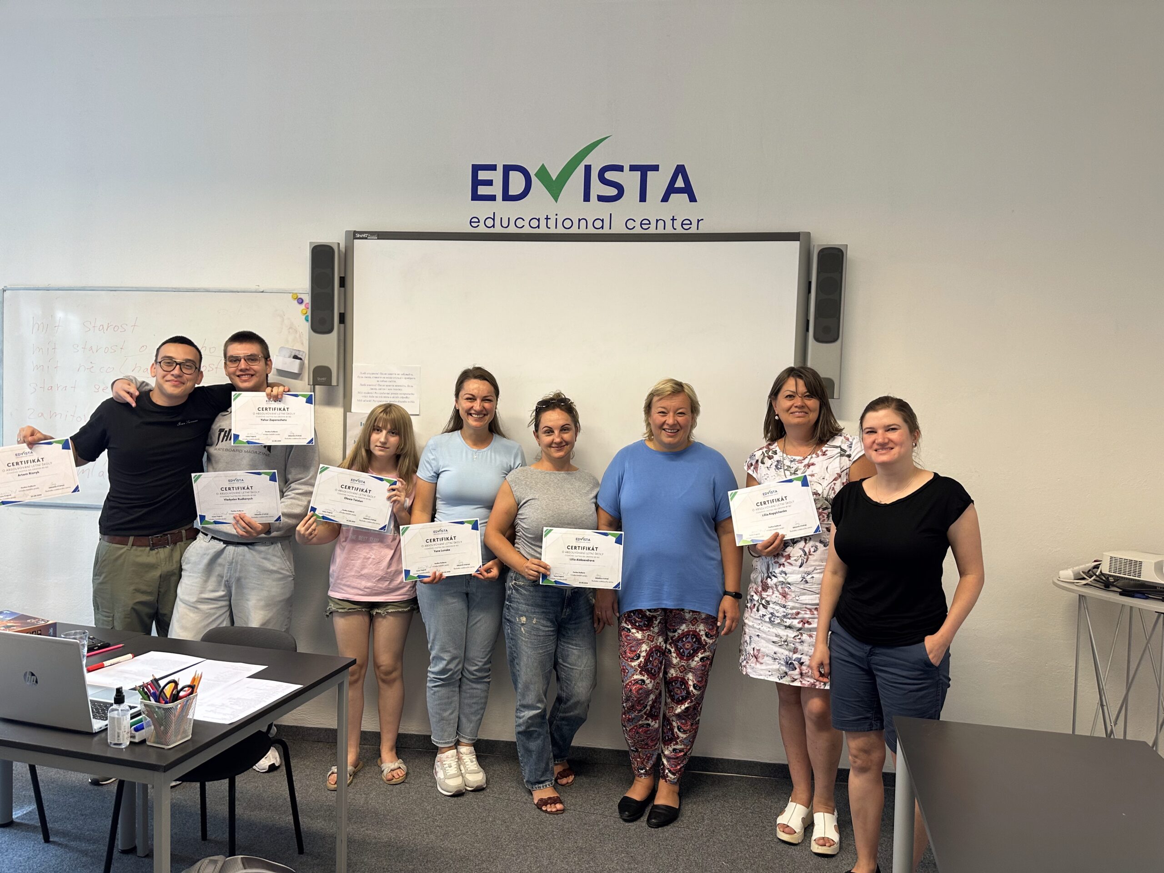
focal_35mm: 24
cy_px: 436
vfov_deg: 56.8
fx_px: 807
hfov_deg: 71.6
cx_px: 582
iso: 125
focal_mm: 6.86
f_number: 1.78
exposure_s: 1/50
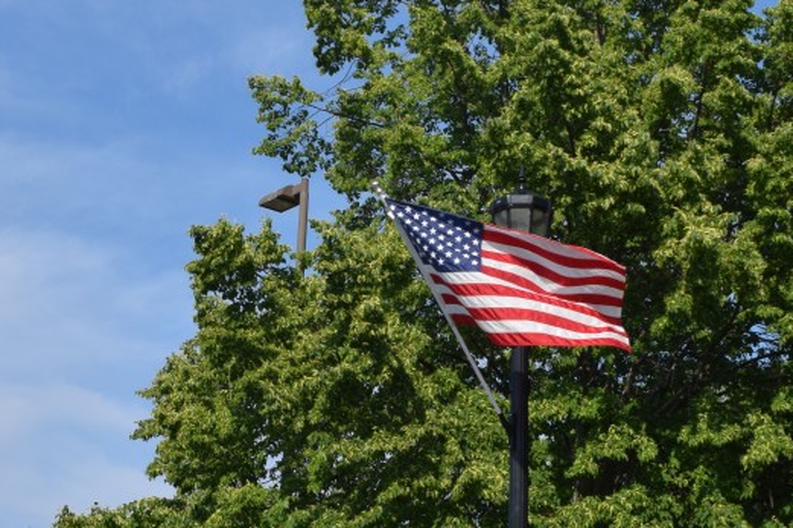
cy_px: 348
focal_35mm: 70
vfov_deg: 19.4
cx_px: 332
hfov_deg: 28.8
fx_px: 1541
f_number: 10
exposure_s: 1/400
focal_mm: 18
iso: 200
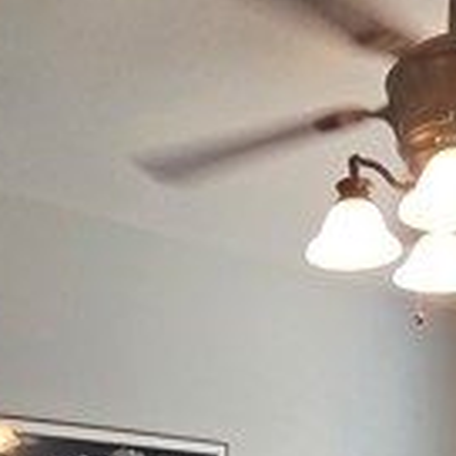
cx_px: 272
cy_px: 694
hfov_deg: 31.6
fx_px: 805
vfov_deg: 24.3
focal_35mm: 54
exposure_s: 1/60
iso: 100
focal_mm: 2.2
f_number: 2.2
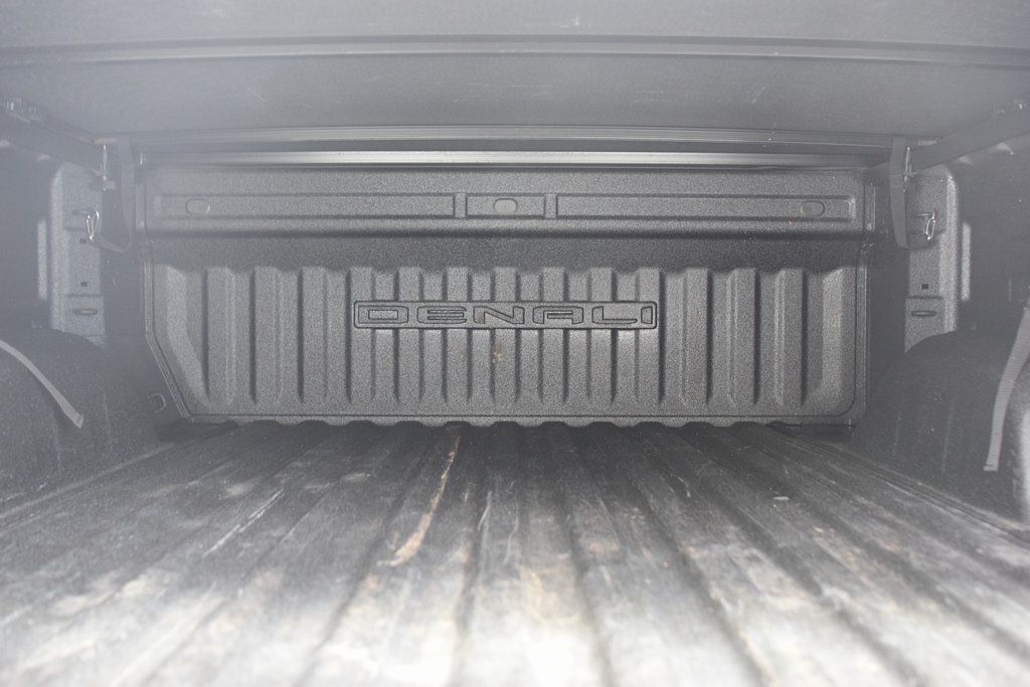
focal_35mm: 36
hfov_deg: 53.1
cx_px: 515
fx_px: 1030
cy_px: 344
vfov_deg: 36.9
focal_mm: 24
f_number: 2.8
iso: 1600
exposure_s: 1/3
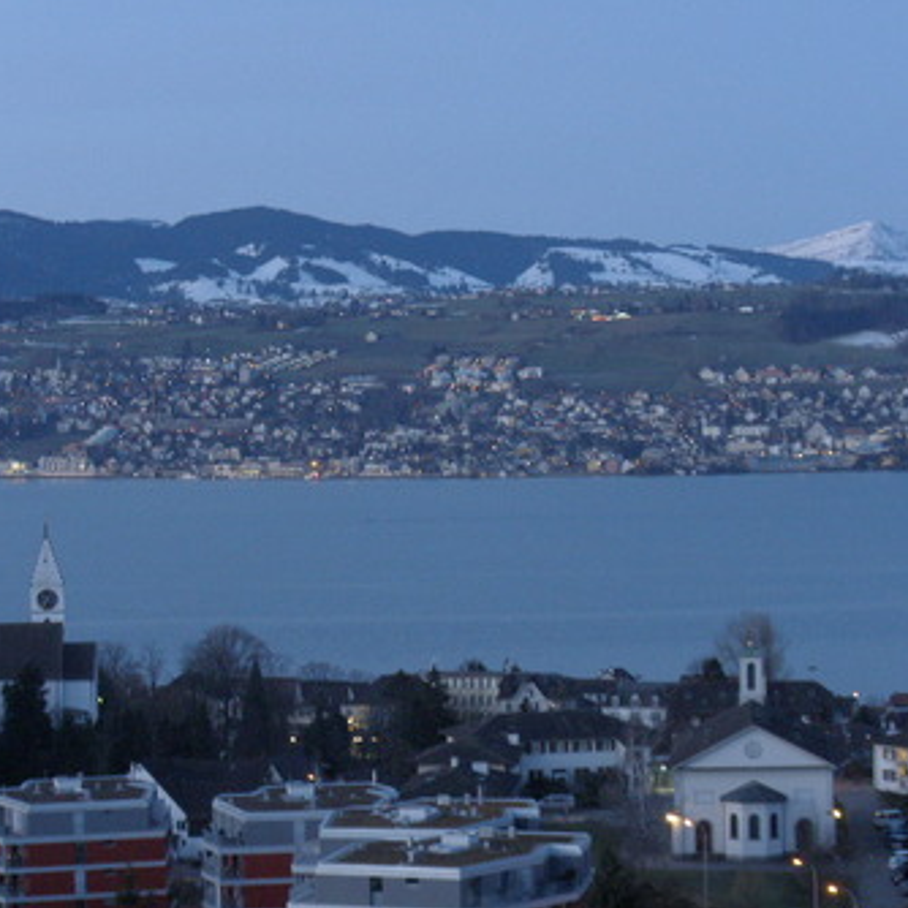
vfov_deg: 14.7
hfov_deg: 14.7
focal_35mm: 119
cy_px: 453
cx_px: 480
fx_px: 3532
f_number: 5.1
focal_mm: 17.7
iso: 100
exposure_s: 1/1.6
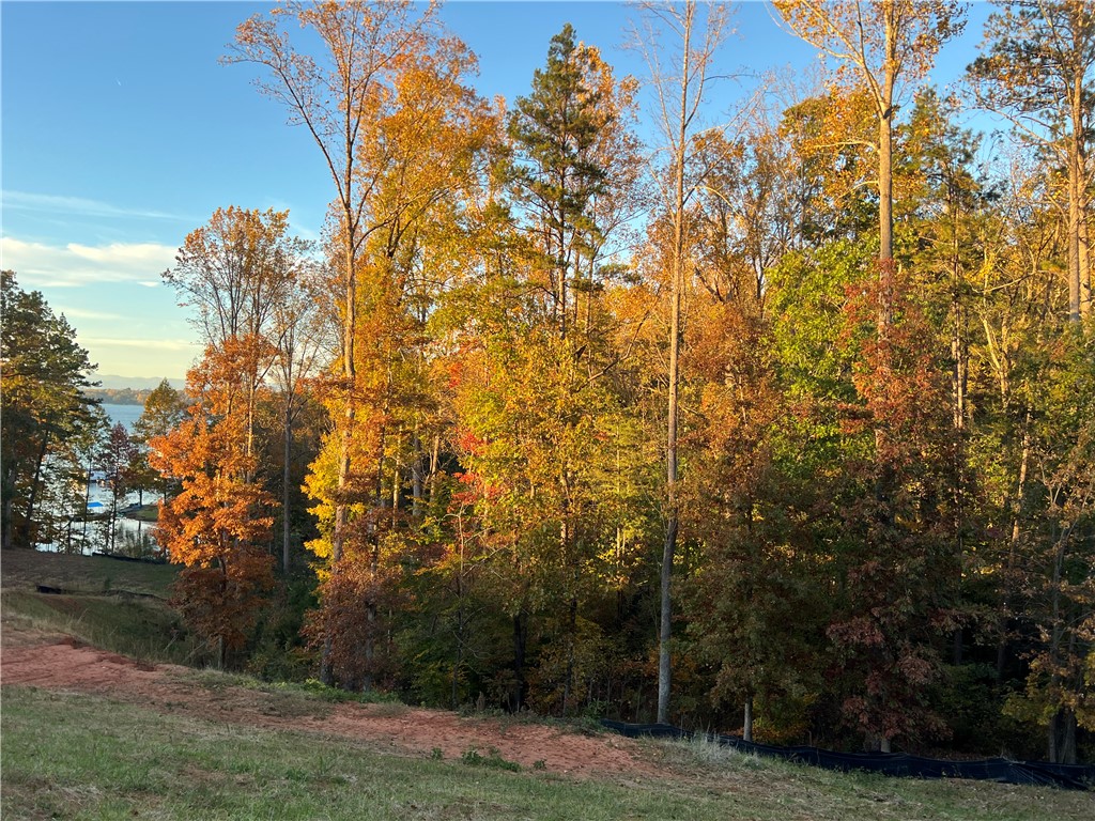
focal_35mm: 26
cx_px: 548
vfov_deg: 53.1
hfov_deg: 67.3
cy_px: 410
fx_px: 822
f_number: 1.5
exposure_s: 1/490
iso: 50
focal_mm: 5.7
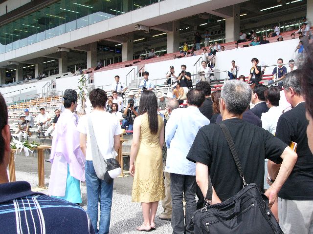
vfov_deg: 32.2
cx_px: 156
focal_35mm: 45
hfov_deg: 42.1
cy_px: 117
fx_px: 407
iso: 100
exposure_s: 1/1000
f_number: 2.8
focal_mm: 7.4
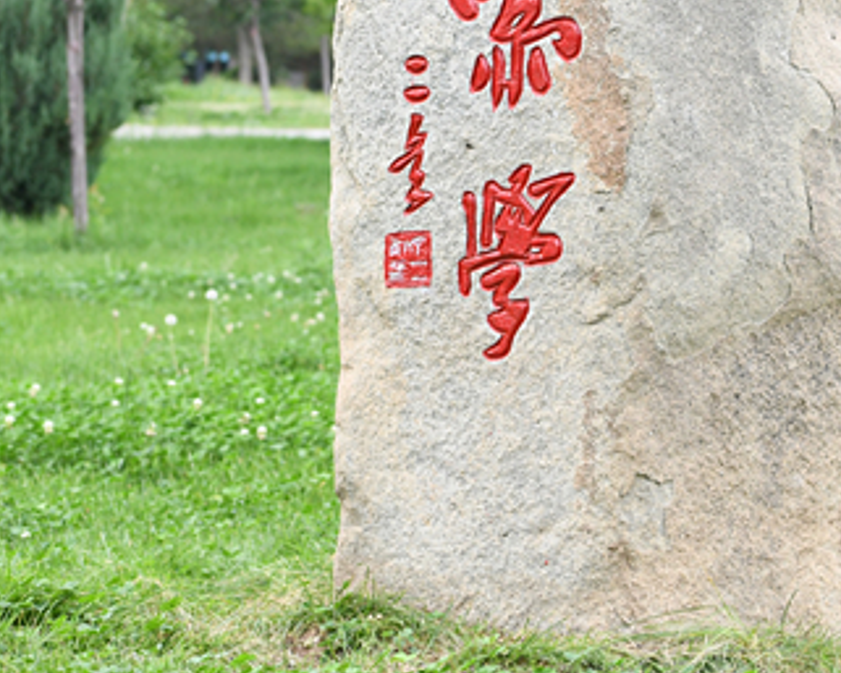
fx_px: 3610
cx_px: 537
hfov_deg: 13.3
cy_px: 77
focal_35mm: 145
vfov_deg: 10.6
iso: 1000
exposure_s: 1/1000
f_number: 5
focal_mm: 62
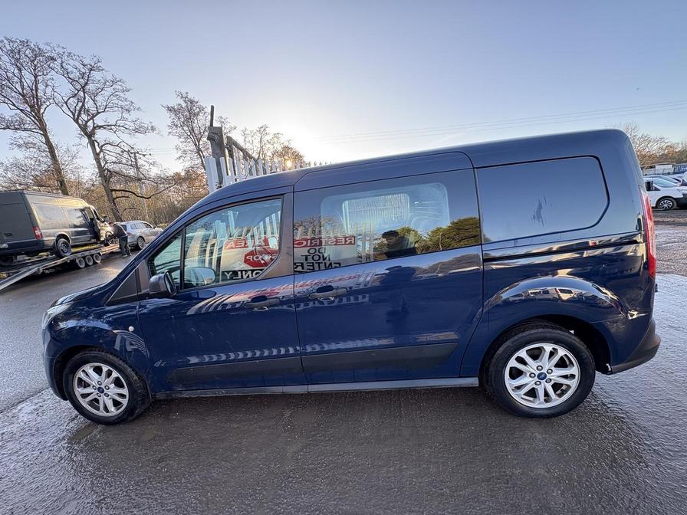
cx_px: 344
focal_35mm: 14
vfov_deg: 85.7
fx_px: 278
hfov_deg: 102.1
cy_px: 258
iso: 80
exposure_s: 1/135
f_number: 2.2
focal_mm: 2.22
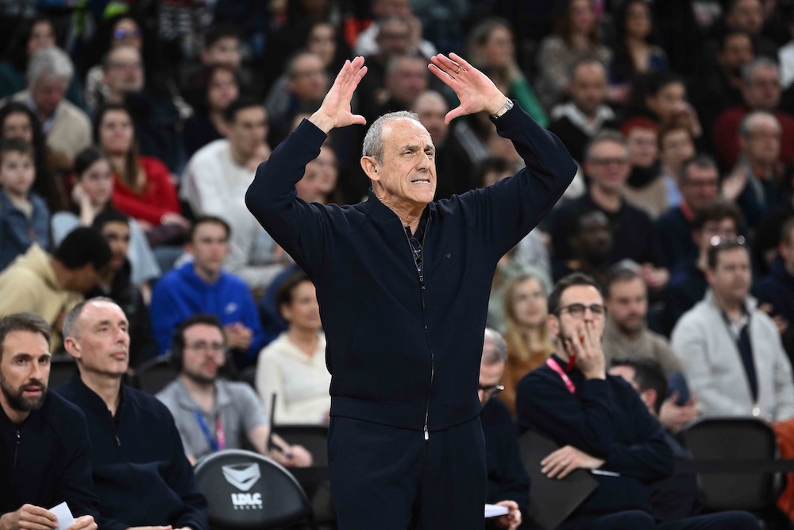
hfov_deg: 10.3
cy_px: 265
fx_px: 4411
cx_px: 397
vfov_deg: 6.9
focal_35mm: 200
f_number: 3.5
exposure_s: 1/1250
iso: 2500
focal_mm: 200
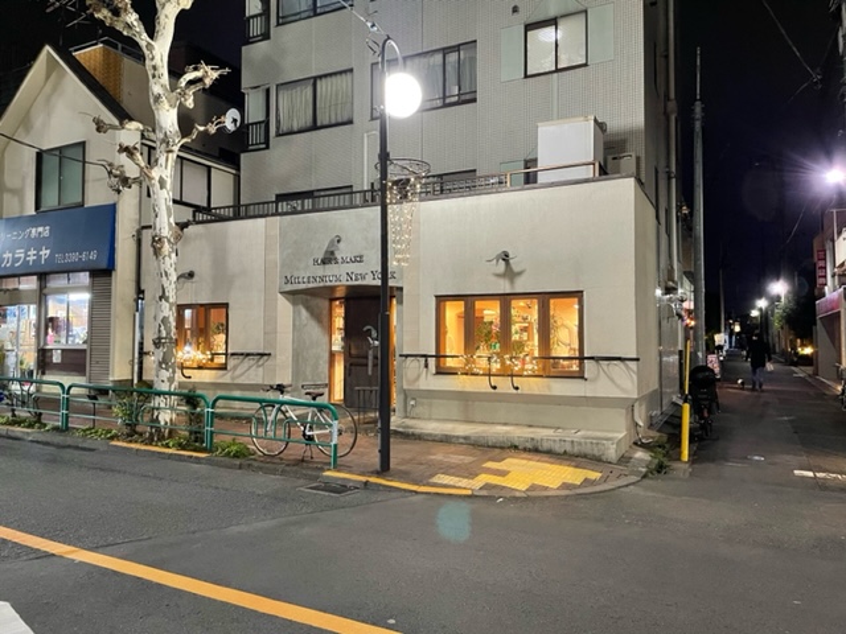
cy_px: 317
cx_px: 423
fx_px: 635
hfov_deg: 67.3
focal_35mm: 26
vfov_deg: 53.1
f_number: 1.6
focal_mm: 4.2
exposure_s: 1/33
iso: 500
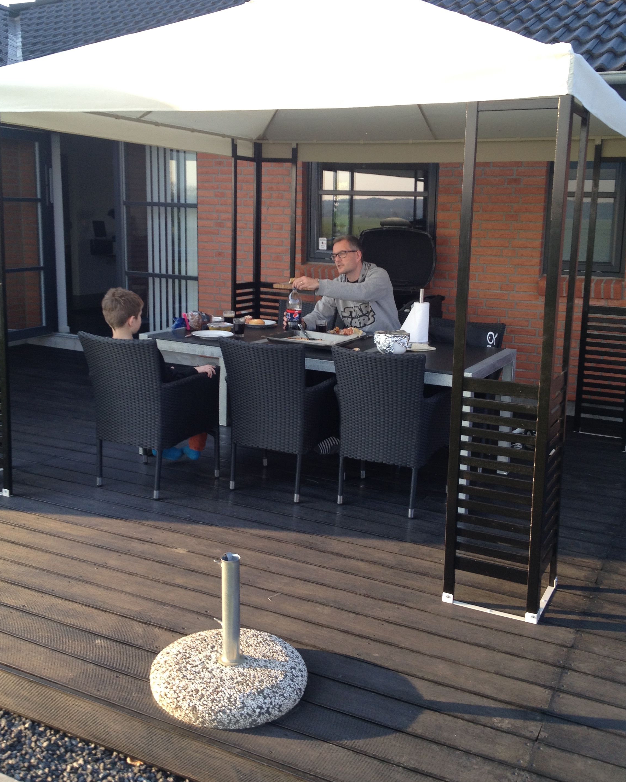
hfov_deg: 38.2
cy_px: 354
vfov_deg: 46.8
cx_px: 316
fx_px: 903
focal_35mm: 39
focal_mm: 4.28
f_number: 2.4
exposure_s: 1/172
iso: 50
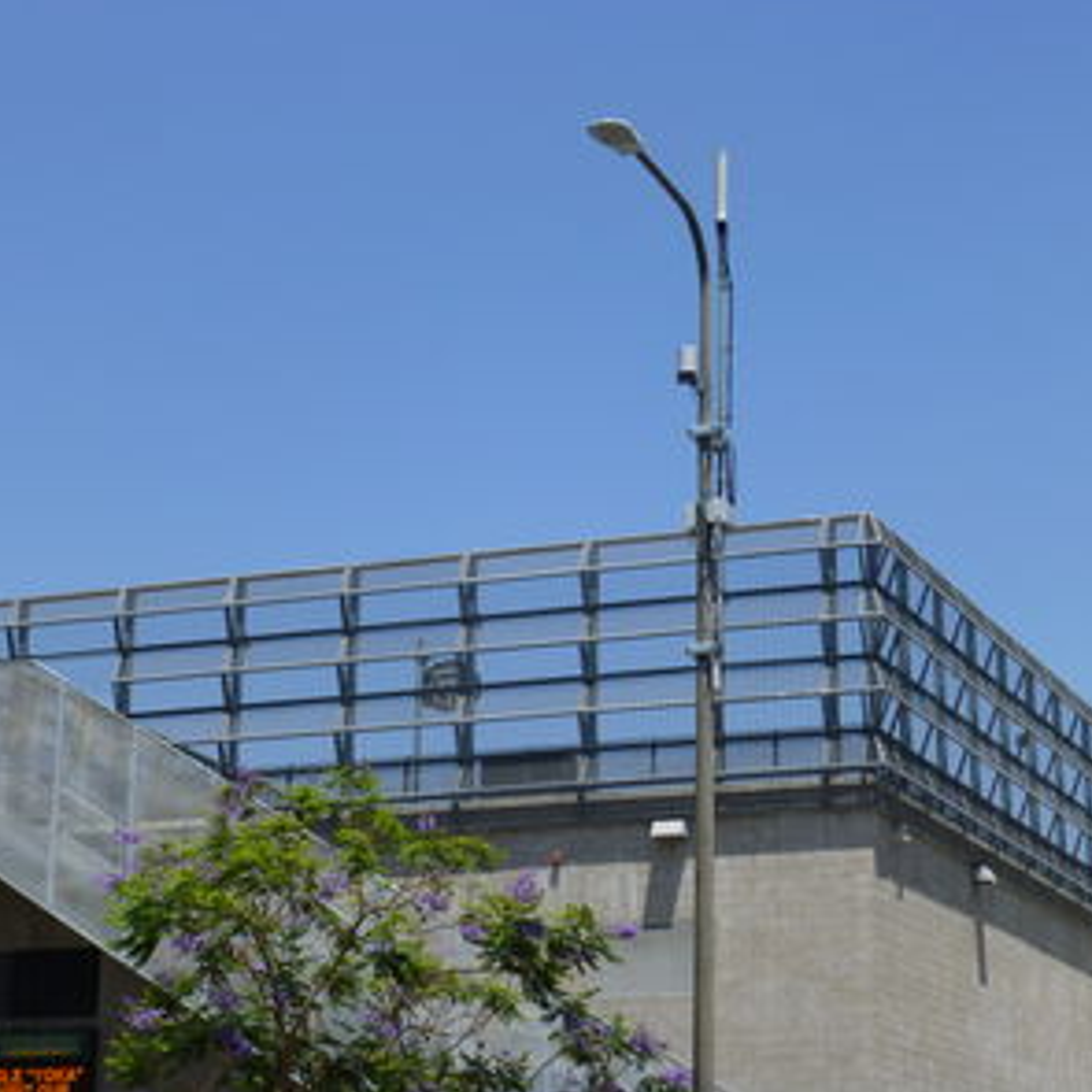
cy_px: 540
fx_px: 2820
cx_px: 607
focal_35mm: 79
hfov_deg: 21.9
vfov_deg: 21.9
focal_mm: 11.7
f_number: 4.9
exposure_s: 1/640
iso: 100
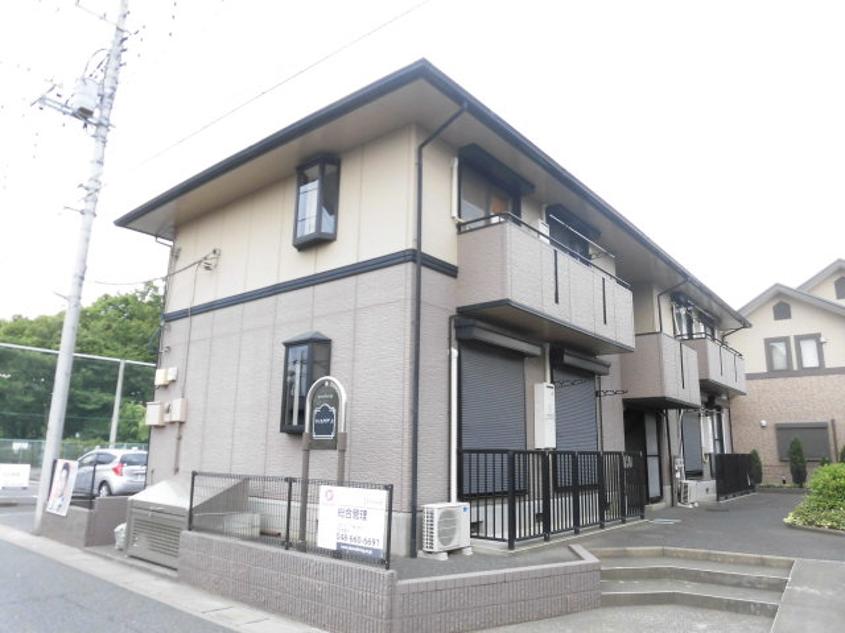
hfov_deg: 71.6
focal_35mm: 24
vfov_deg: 56.8
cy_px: 316
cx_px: 422
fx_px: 586
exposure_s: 1/100
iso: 100
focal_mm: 4.3
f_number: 3.1
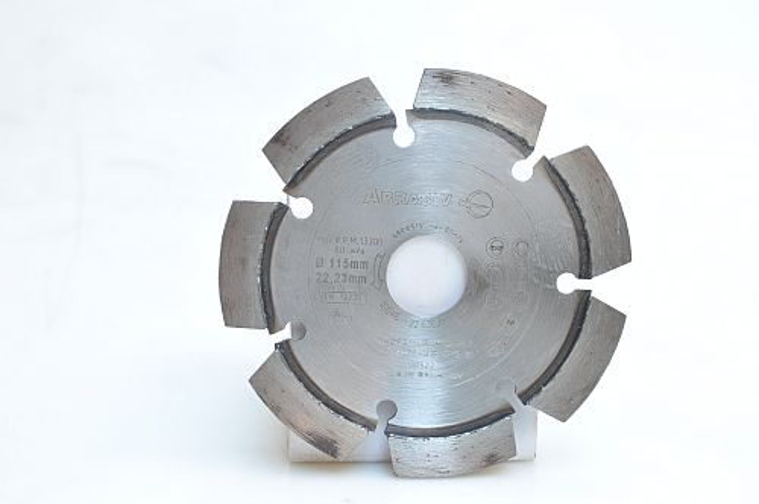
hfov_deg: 28.1
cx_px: 380
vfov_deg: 18.9
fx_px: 1516
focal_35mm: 72
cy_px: 252
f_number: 8
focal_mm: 48
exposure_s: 1/6
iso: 200
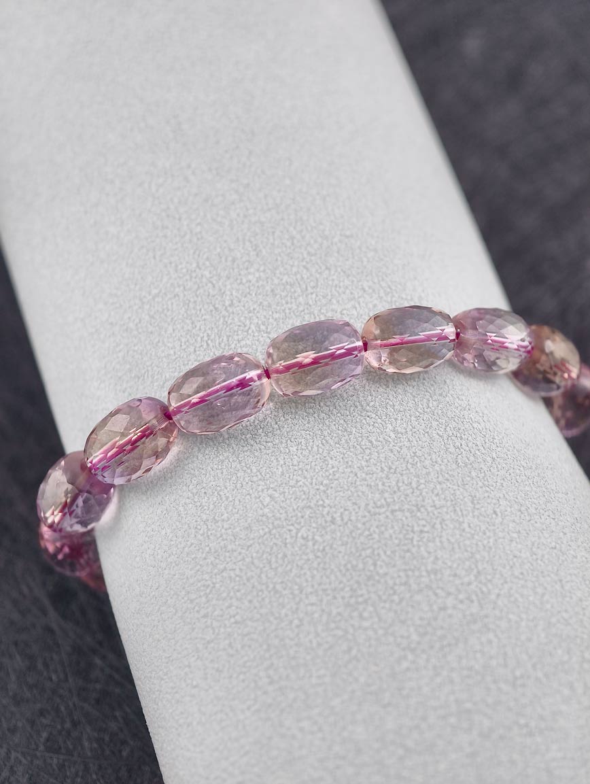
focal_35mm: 85
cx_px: 295
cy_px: 392
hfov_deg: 17.4
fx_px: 1927
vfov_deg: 23.0
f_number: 2.67
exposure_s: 1/160
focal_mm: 22.48
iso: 125
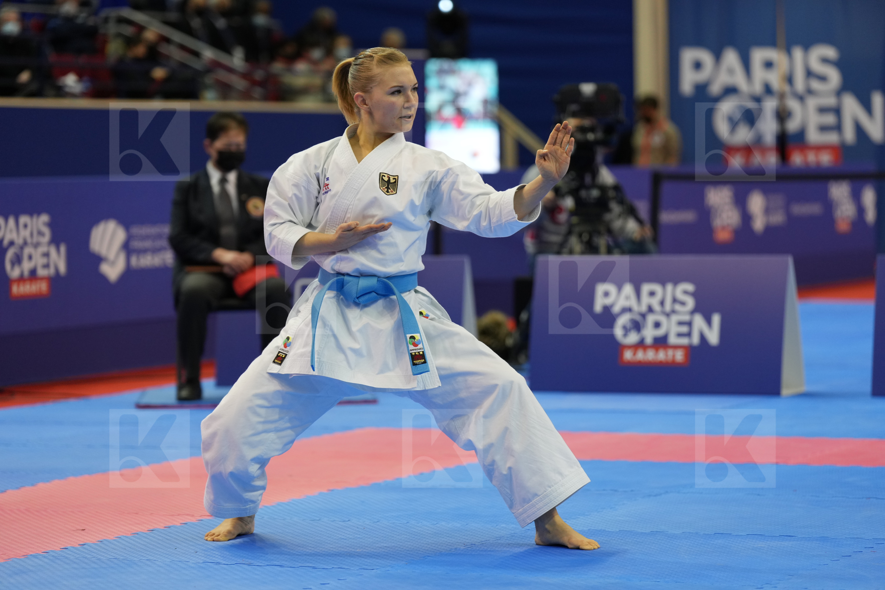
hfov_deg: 15.8
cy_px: 295
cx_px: 442
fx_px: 3195
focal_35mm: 130
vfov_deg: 10.5
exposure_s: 1/500
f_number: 2.8
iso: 1250
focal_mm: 130
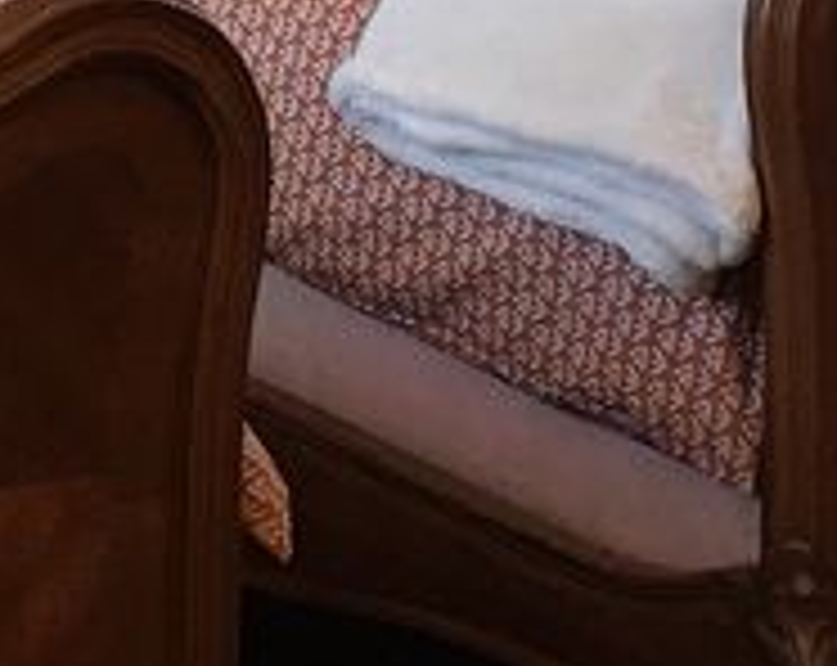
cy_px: -662
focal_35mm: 183
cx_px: -414
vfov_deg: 8.0
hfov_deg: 10.2
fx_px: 4524
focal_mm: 4.15
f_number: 2.2
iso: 32
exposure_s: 1/33
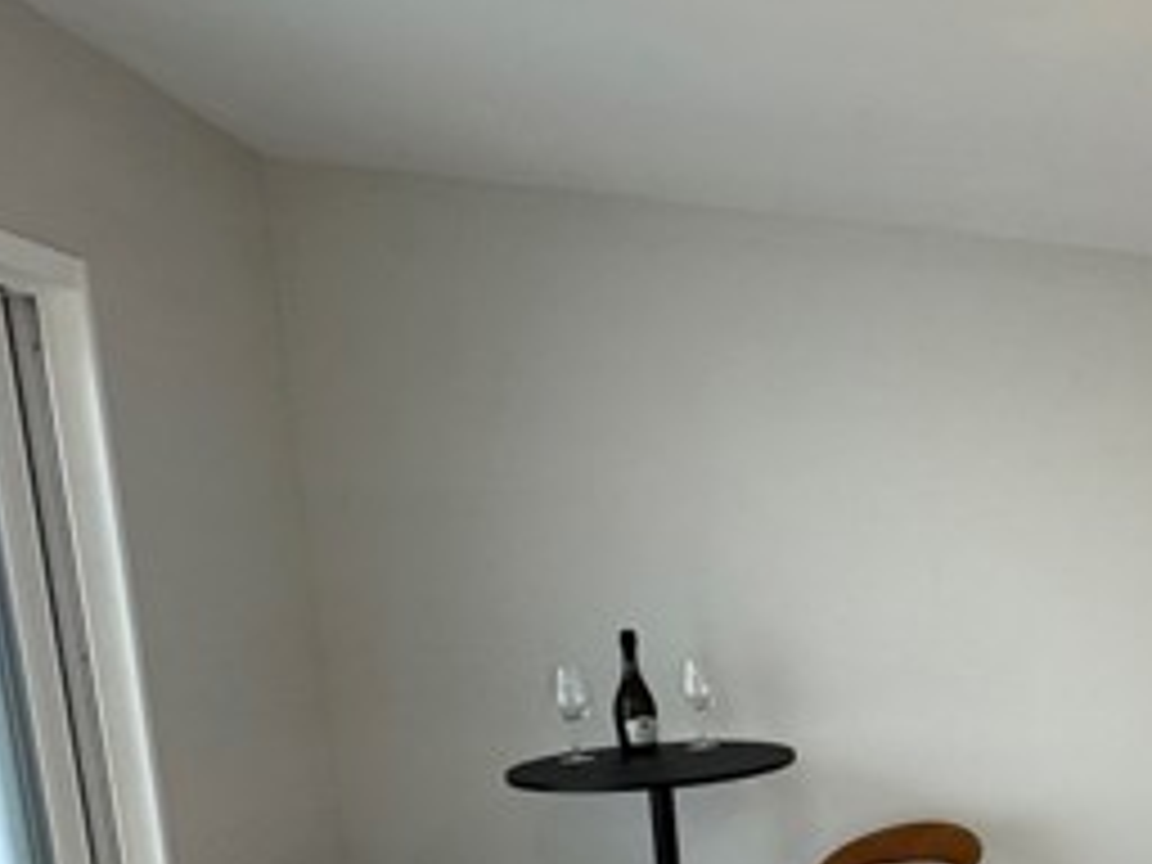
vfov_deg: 38.4
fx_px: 1165
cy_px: 747
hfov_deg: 39.6
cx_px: 1350
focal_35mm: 35
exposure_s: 1/120
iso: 250
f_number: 2.2
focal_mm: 2.22
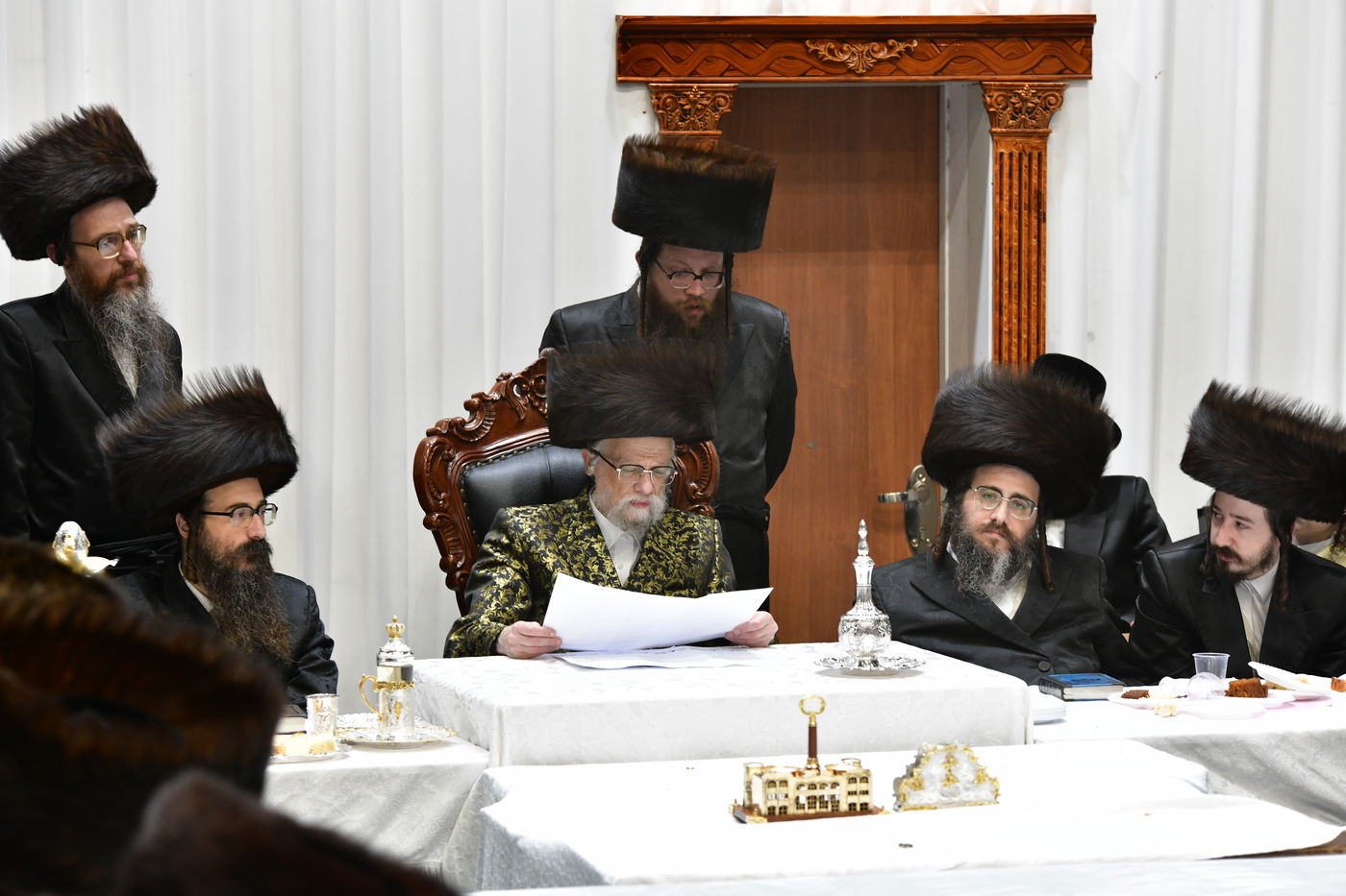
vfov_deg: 11.2
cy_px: 448
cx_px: 673
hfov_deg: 16.8
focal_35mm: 122
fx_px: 4561
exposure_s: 1/100
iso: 1600
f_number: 5.6
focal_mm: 122
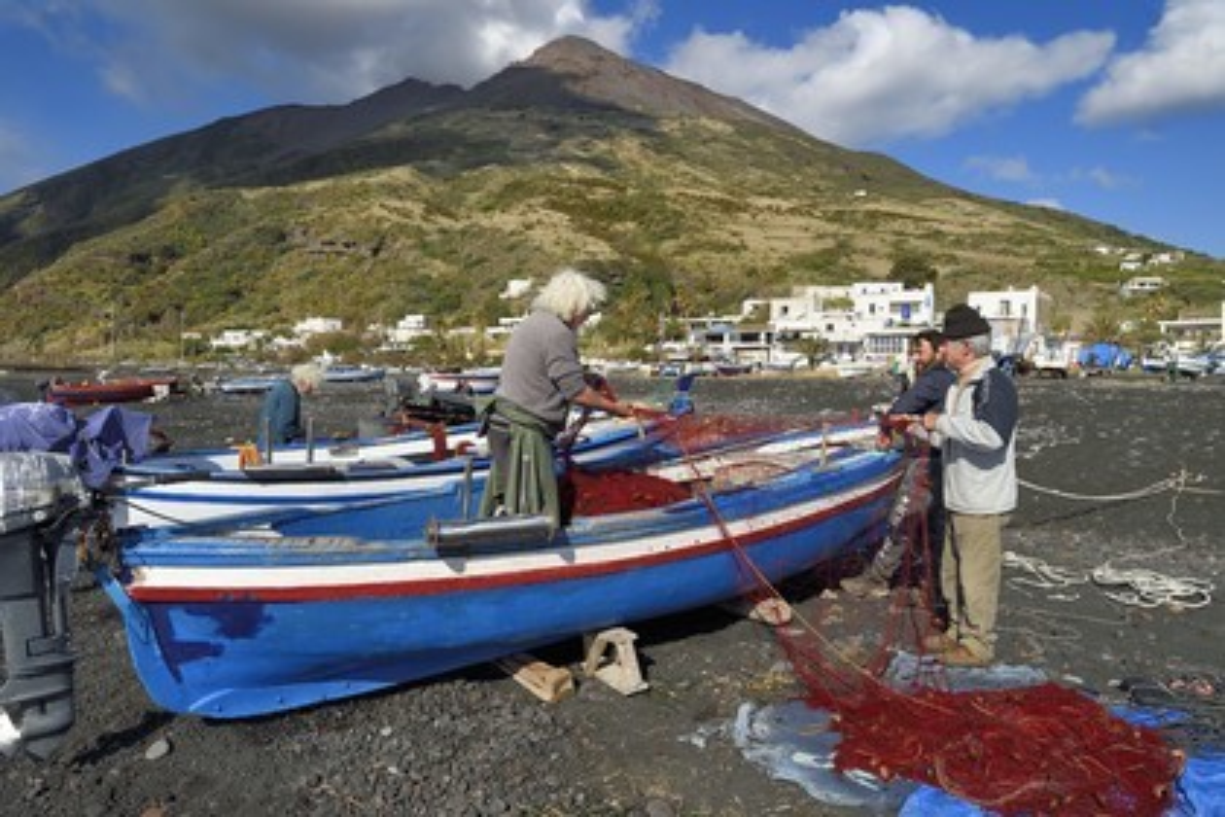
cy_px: 408
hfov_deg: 73.7
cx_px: 612
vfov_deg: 53.1
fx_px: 817
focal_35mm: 24
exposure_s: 1/250
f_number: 14
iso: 200
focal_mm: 24
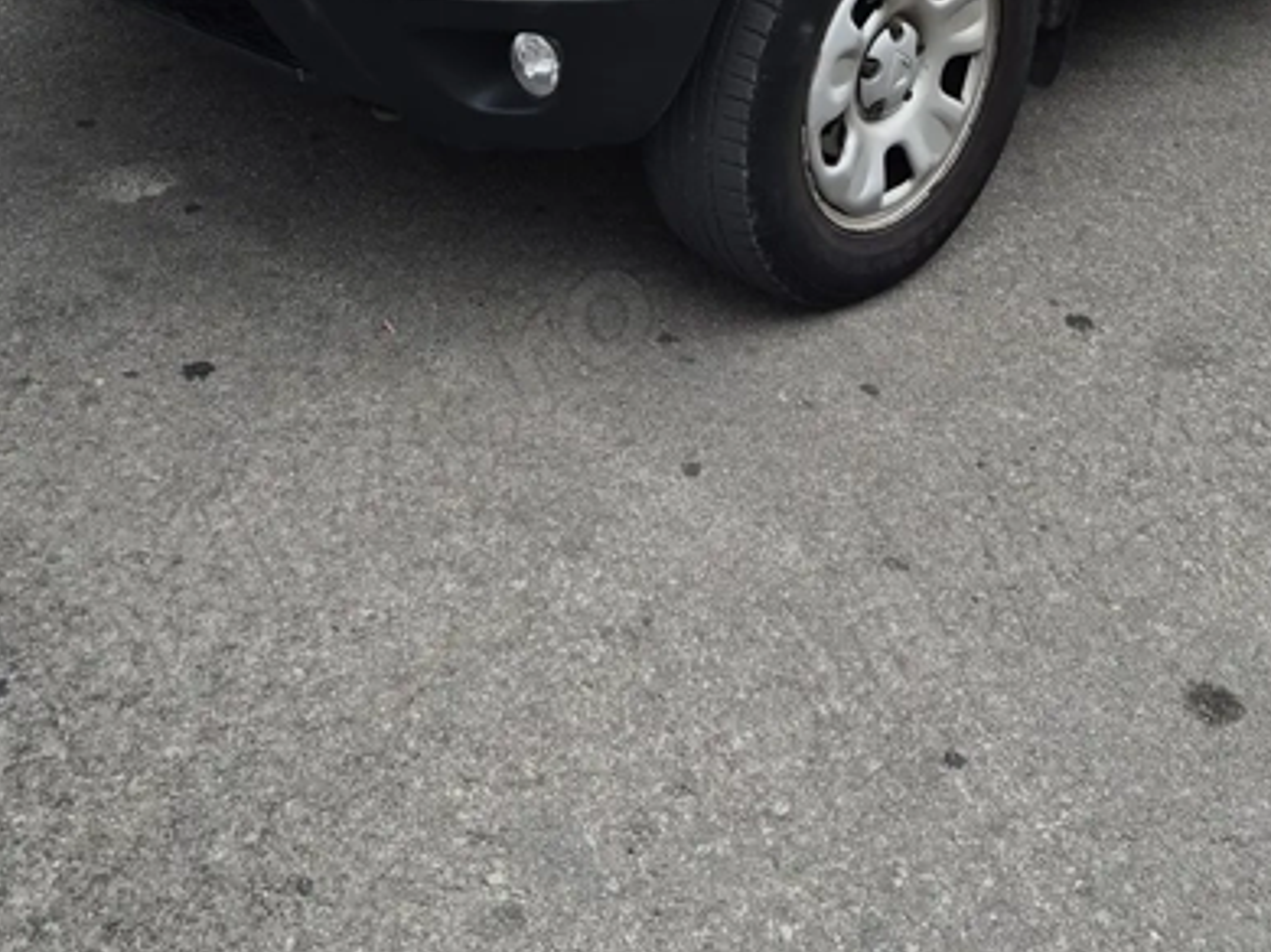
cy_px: -248
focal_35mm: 59
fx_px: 2165
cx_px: 681
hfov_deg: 32.7
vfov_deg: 22.5
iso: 25
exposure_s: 1/662
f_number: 1.8
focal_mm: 5.4
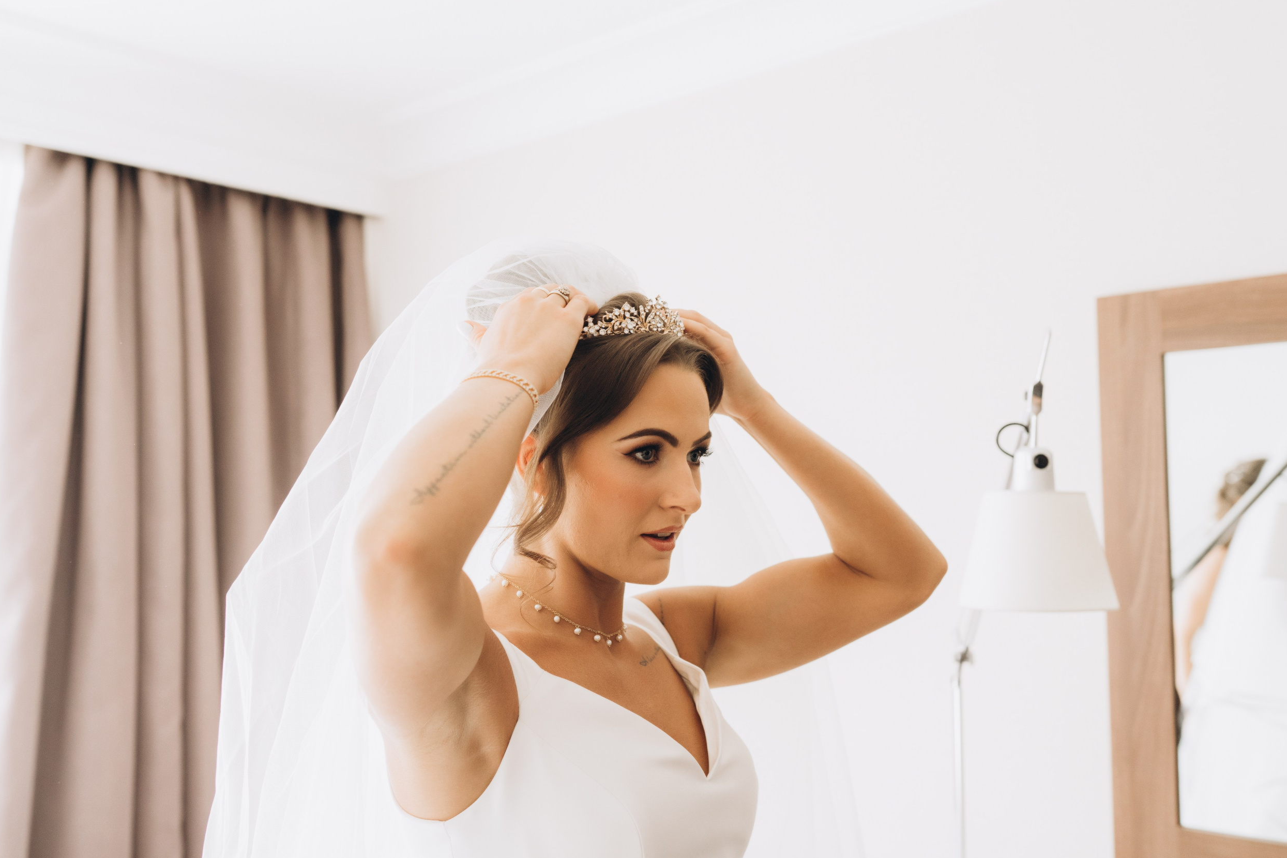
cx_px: 647
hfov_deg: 53.1
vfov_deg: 36.9
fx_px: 1287
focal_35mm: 36
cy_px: 426
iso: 2500
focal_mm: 35
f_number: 3.2
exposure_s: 1/1000
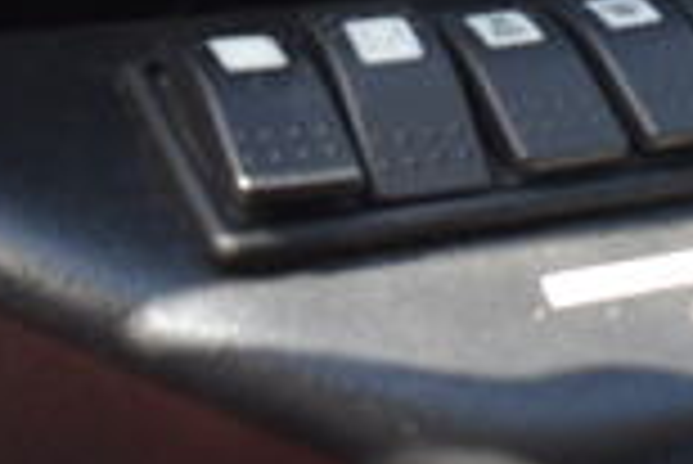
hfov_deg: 16.1
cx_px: 675
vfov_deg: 10.3
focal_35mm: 125
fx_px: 2408
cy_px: -401
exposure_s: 1/250
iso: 450
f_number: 3.8
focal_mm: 21
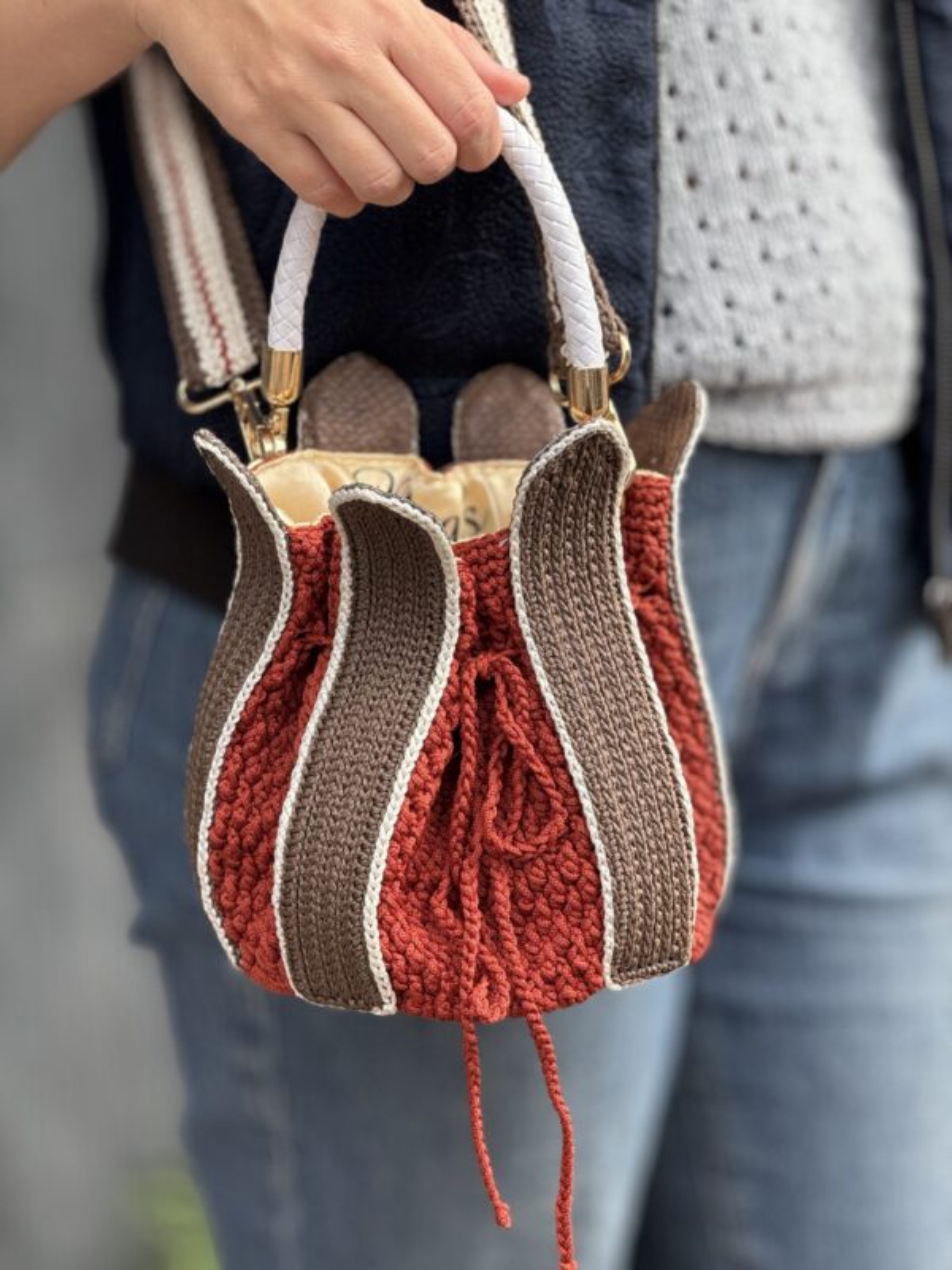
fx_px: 4400
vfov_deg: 16.4
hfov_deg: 12.3
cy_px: 635
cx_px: 476
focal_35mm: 120
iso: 64
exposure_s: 1/234
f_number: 2.8
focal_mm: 15.66
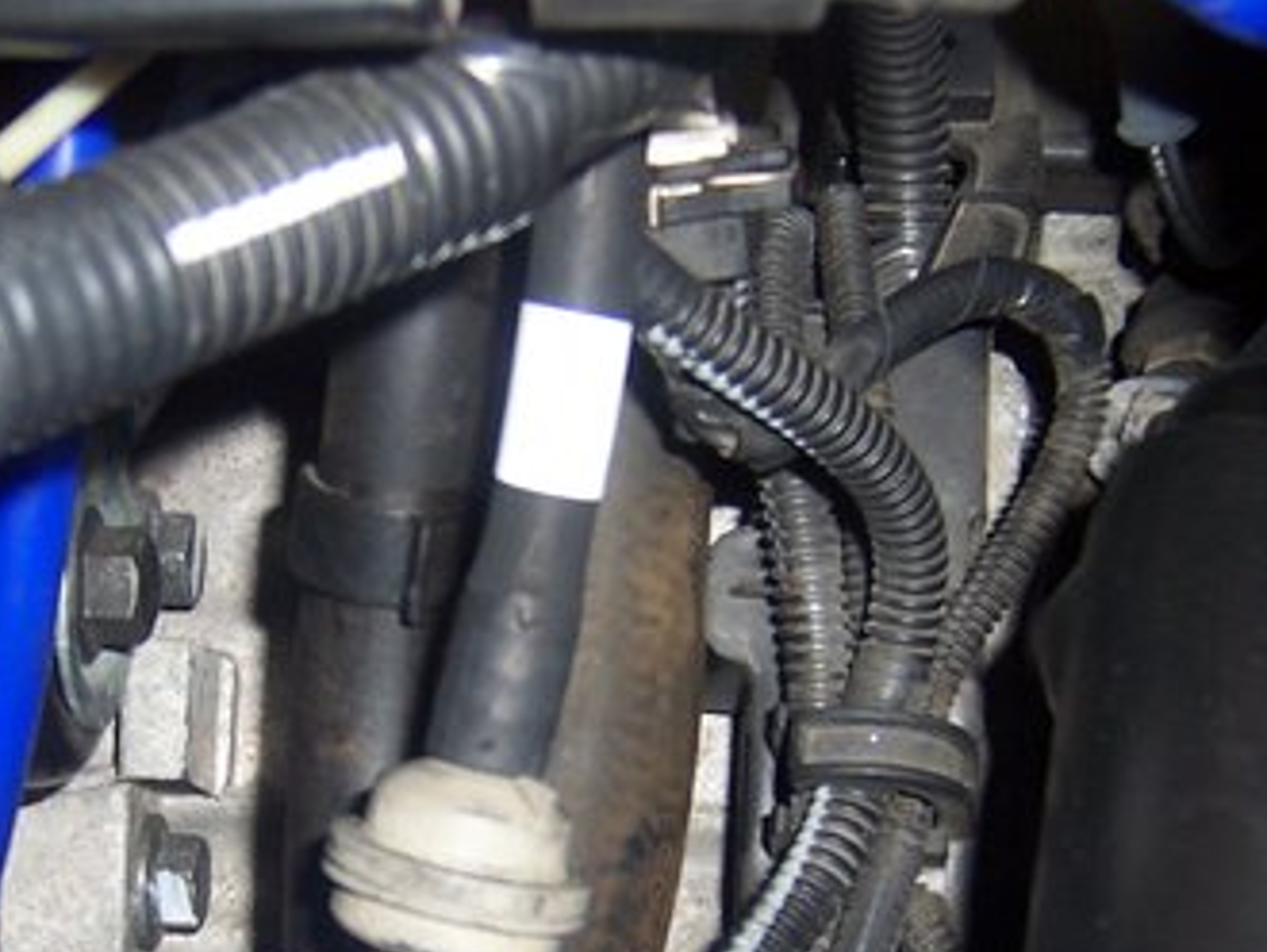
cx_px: 426
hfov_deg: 31.9
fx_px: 2198
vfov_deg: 24.1
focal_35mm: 60
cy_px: 760
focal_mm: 5.5
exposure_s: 1/60
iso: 80
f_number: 2.8
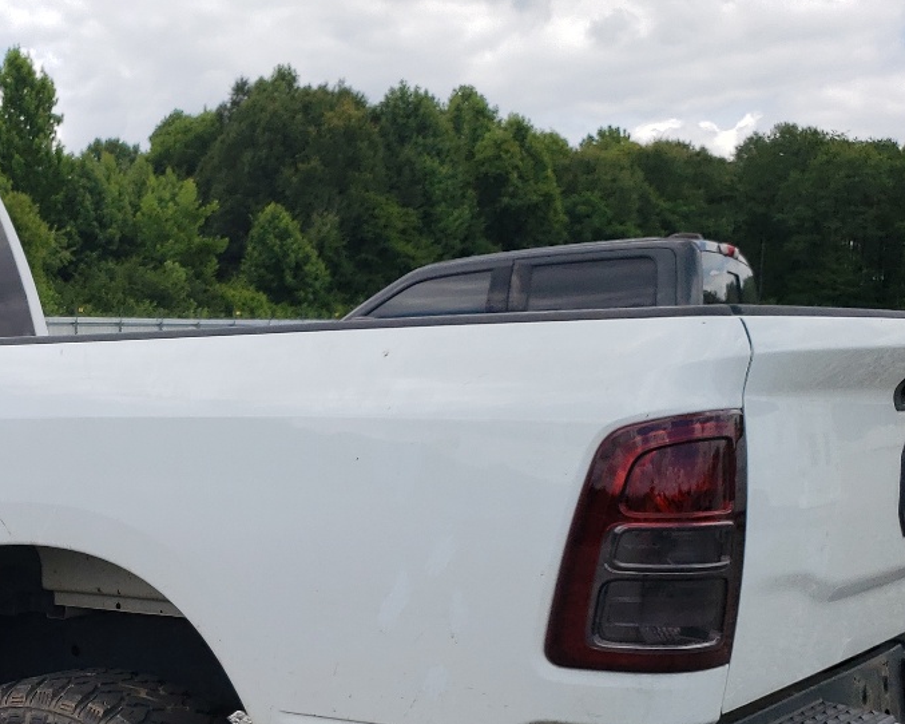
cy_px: 594
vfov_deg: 24.9
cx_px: -3
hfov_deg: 29.4
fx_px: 1606
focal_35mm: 60
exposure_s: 1/2500
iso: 50
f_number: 1.5
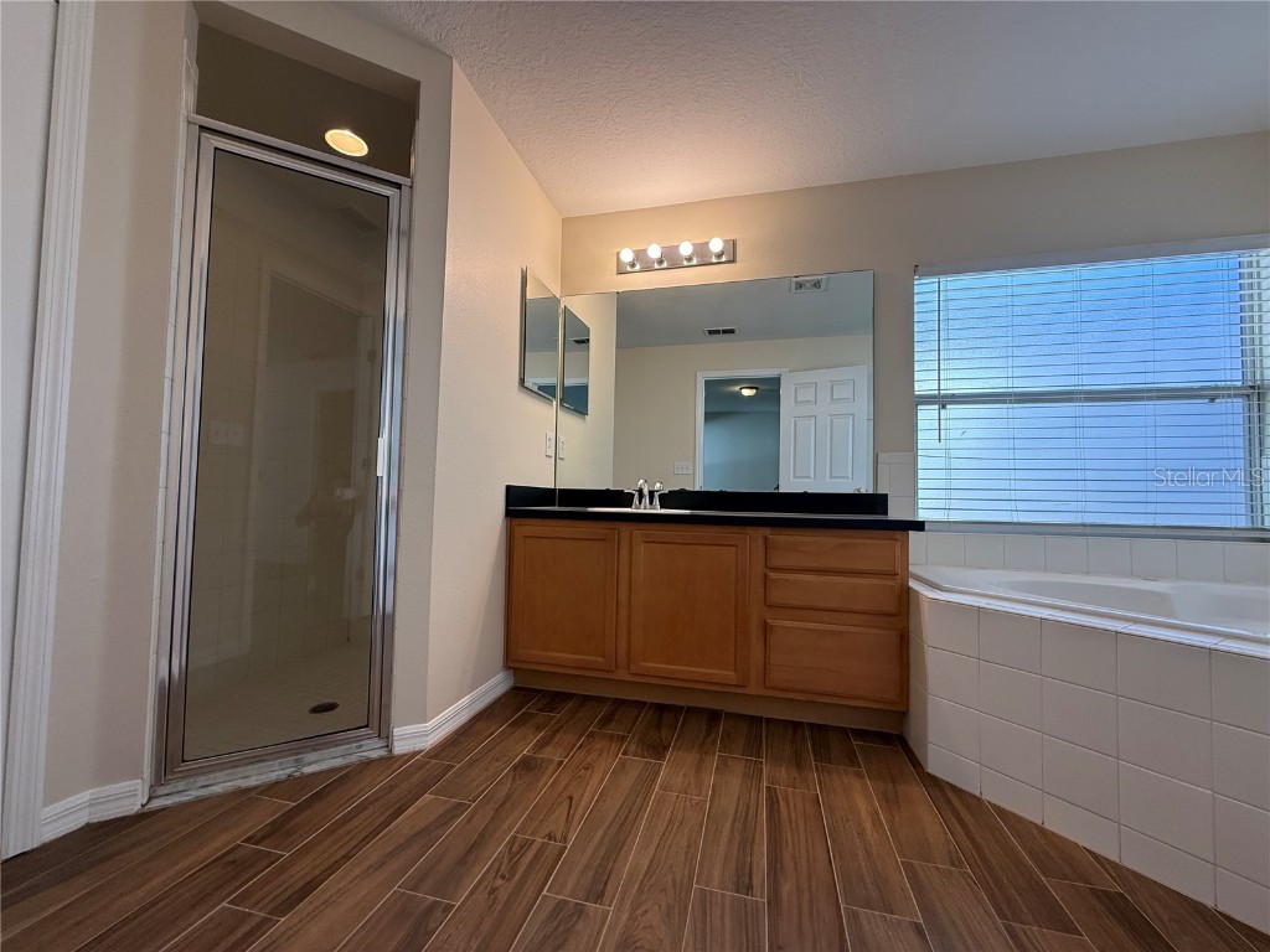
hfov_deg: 102.1
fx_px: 514
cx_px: 635
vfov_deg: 85.7
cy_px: 476
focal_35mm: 14
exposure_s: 1/120
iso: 125
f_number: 2.2
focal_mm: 2.22
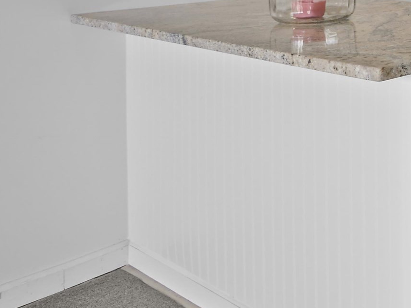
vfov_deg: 26.0
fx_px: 594
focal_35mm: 50
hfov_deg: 25.9
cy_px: -63
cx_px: 643
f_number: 4
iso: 400
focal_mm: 7
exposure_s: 1/15
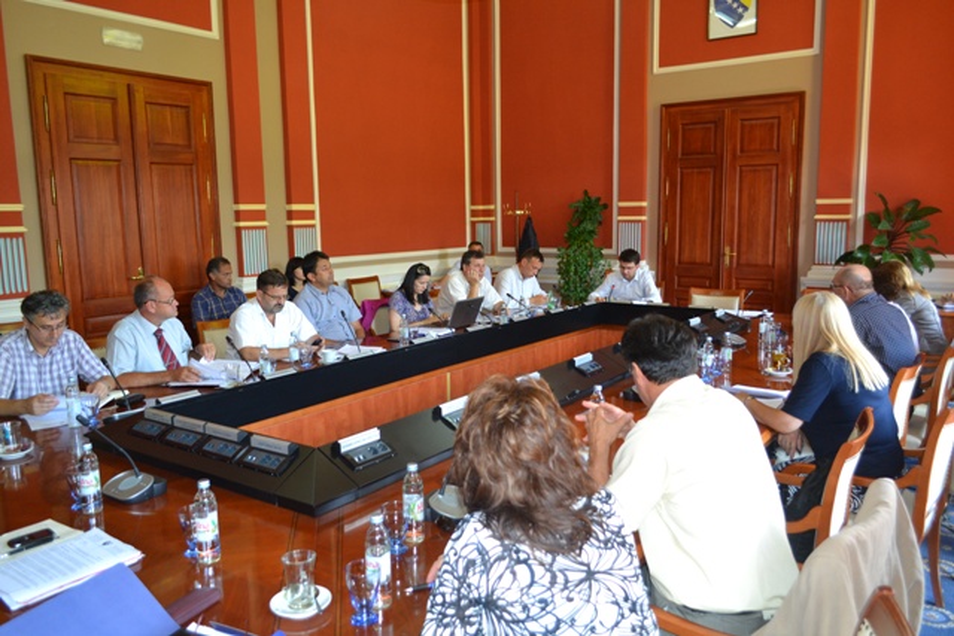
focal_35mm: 27
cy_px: 318
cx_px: 477
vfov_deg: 48.0
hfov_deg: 67.4
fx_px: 716
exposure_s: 1/60
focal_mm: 18
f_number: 3.5
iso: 800
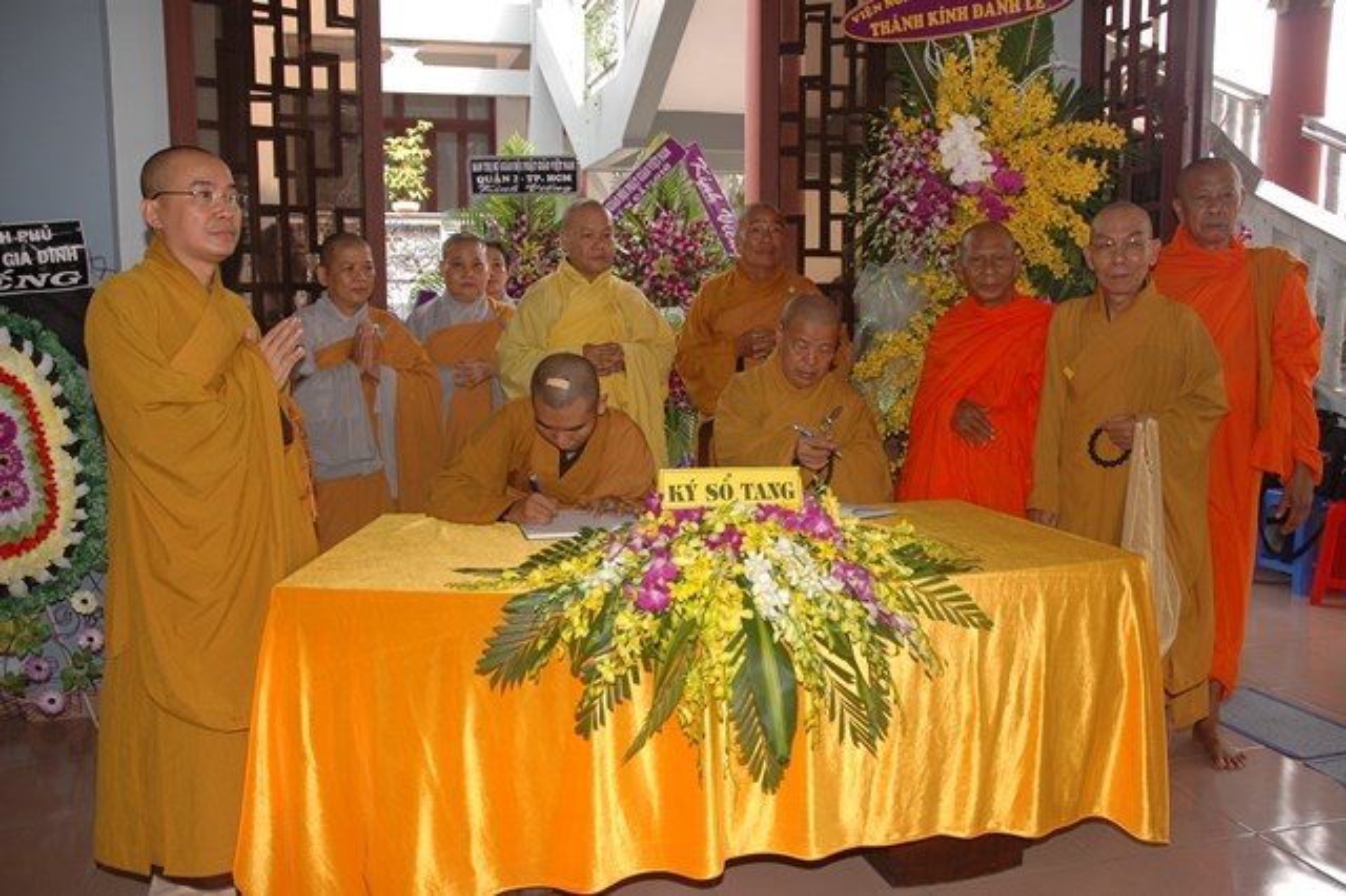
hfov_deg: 57.2
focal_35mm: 33
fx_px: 1233
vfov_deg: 39.9
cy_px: 448
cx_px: 673
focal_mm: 22
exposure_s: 1/60
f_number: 4
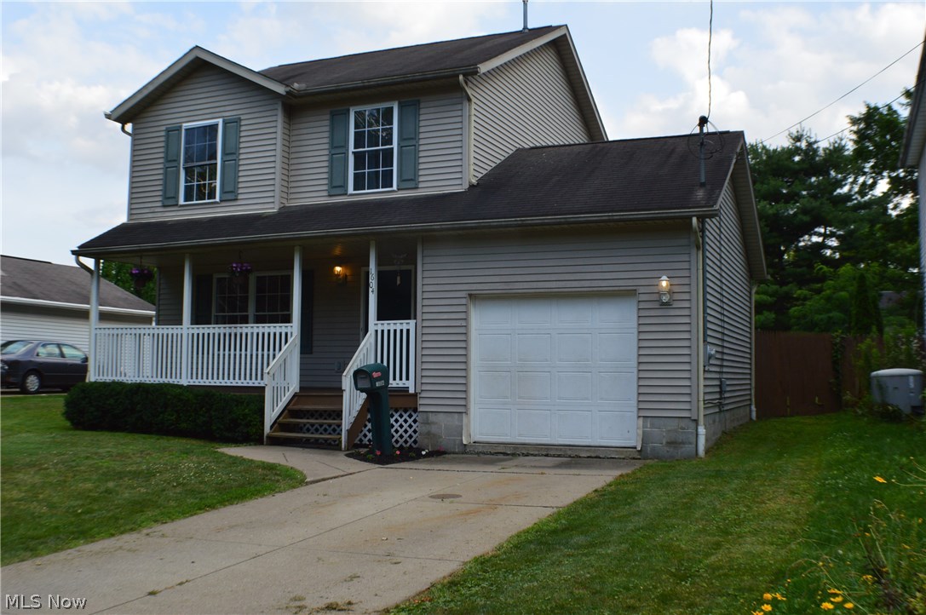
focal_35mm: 48
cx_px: 463
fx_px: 1233
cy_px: 308
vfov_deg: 28.0
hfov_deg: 41.2
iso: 400
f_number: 10
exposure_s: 1/250
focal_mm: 32
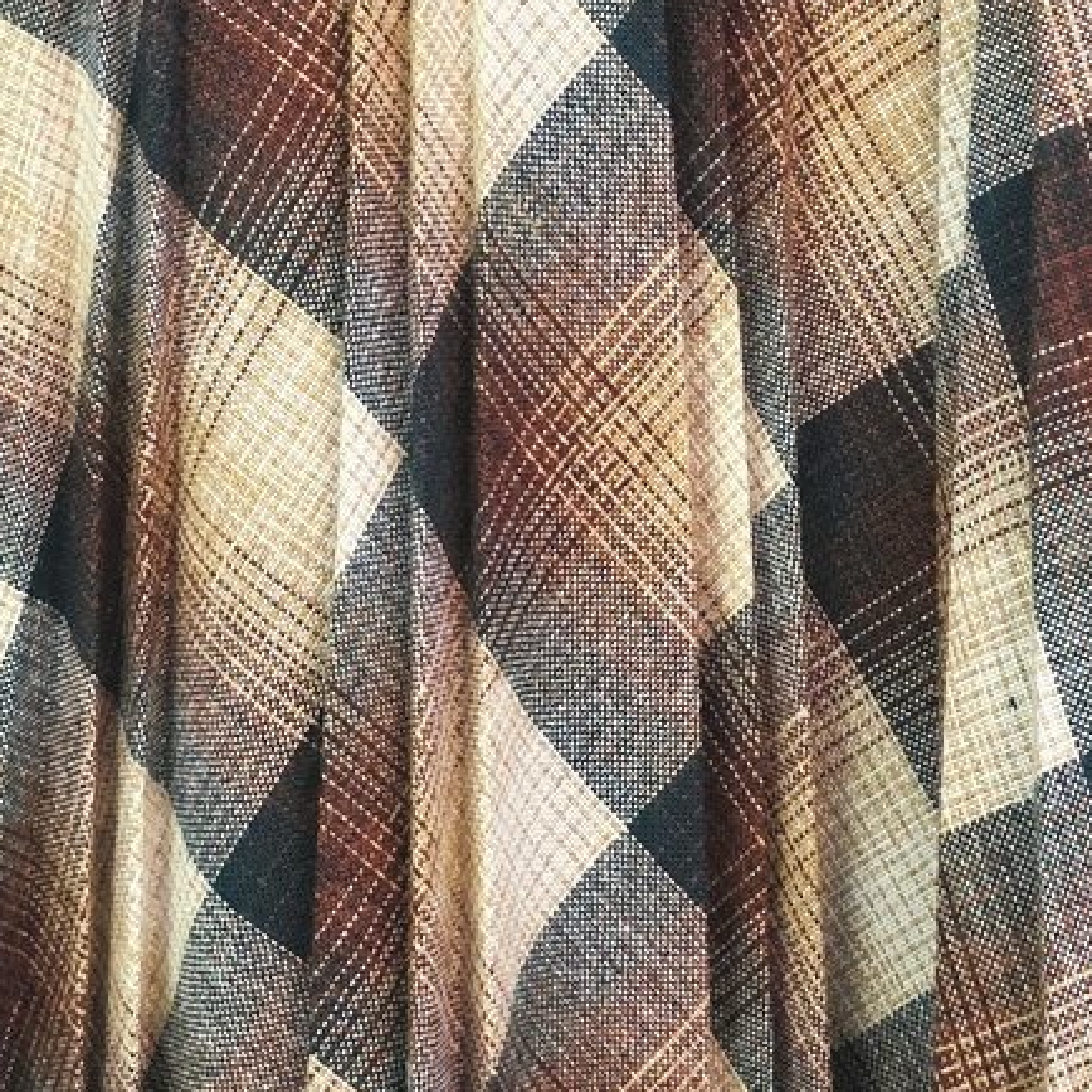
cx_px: 599
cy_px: 473
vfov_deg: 19.3
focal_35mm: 90
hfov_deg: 19.3
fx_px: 3212
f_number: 1.7
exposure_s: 1/120
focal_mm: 6.3
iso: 160
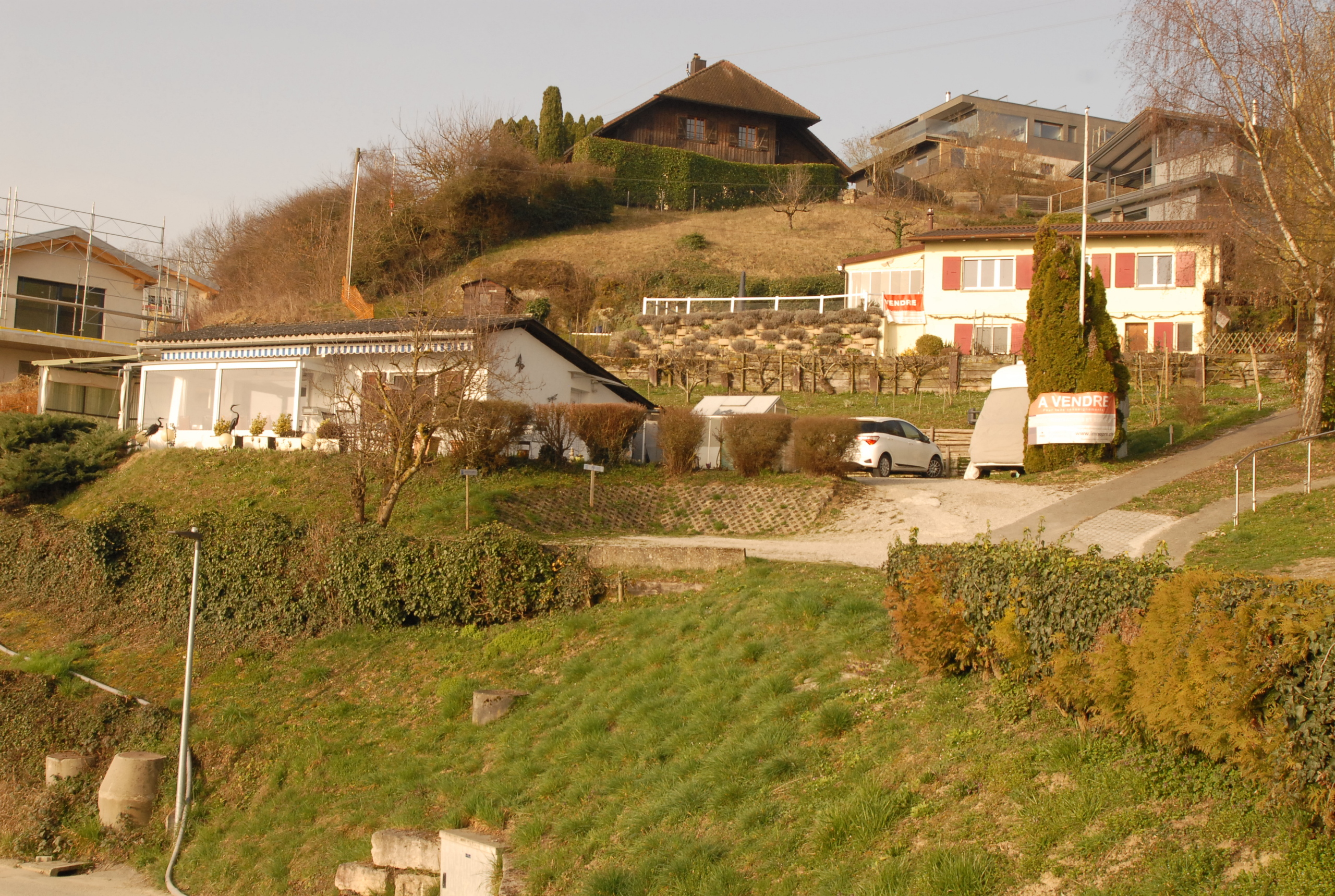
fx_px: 1616
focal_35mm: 44
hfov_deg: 44.9
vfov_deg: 31.0
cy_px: 448
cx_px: 668
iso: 400
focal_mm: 29
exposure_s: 1/320
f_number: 10
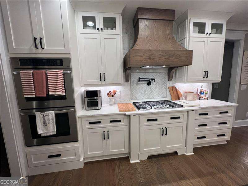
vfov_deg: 89.9
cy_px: 93
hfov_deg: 106.2
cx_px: 124
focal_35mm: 13
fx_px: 93
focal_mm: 1.57
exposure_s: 1/120
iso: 160
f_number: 1.8
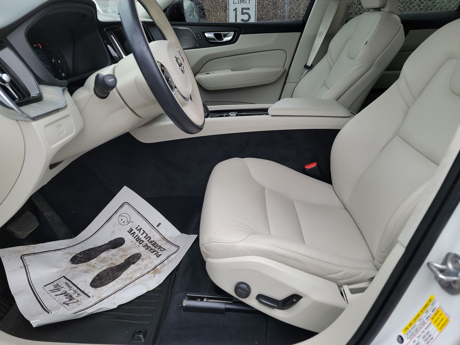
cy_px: 172
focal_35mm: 24
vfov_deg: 56.8
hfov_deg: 71.6
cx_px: 230
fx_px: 319
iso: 57
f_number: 1.8
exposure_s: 1/59
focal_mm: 6.7
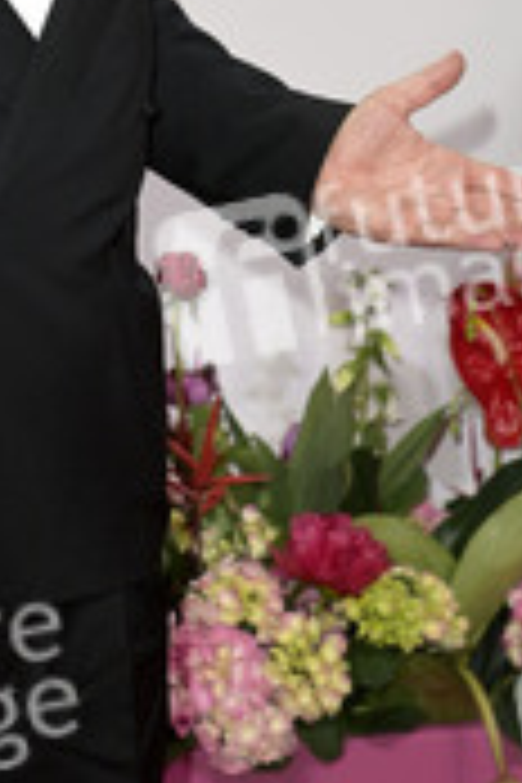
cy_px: 36
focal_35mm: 198
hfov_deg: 6.9
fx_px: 4306
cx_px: -22
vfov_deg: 10.3
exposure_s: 1/250
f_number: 6.3
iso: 640
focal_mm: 86
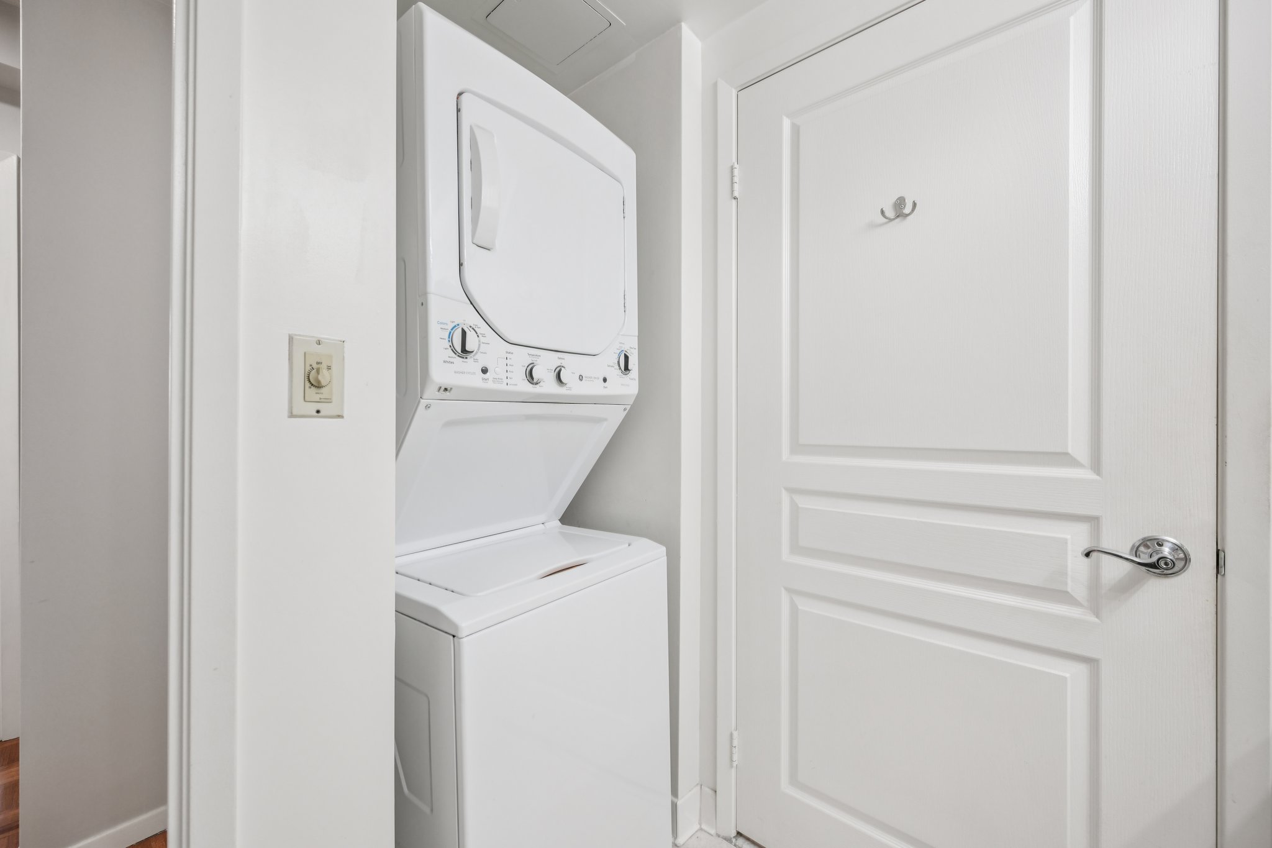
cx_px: 636
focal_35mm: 14
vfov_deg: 81.2
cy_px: 424
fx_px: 495
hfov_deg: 104.3
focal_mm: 14
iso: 400
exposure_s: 1/30
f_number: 7.1
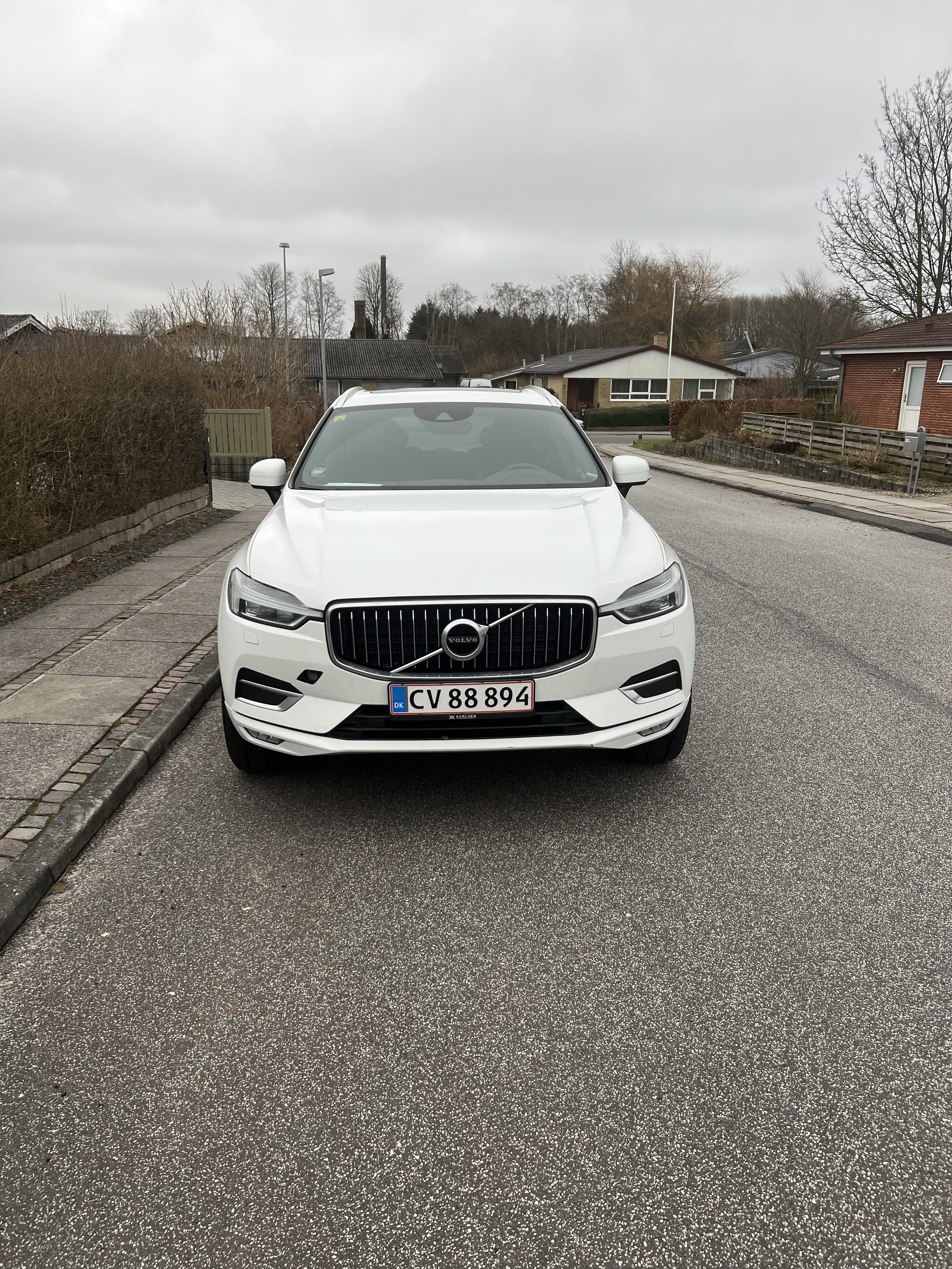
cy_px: 634
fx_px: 953
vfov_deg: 67.3
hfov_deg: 53.1
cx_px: 476
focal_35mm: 26
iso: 50
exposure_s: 1/380
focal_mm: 5.7
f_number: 1.5
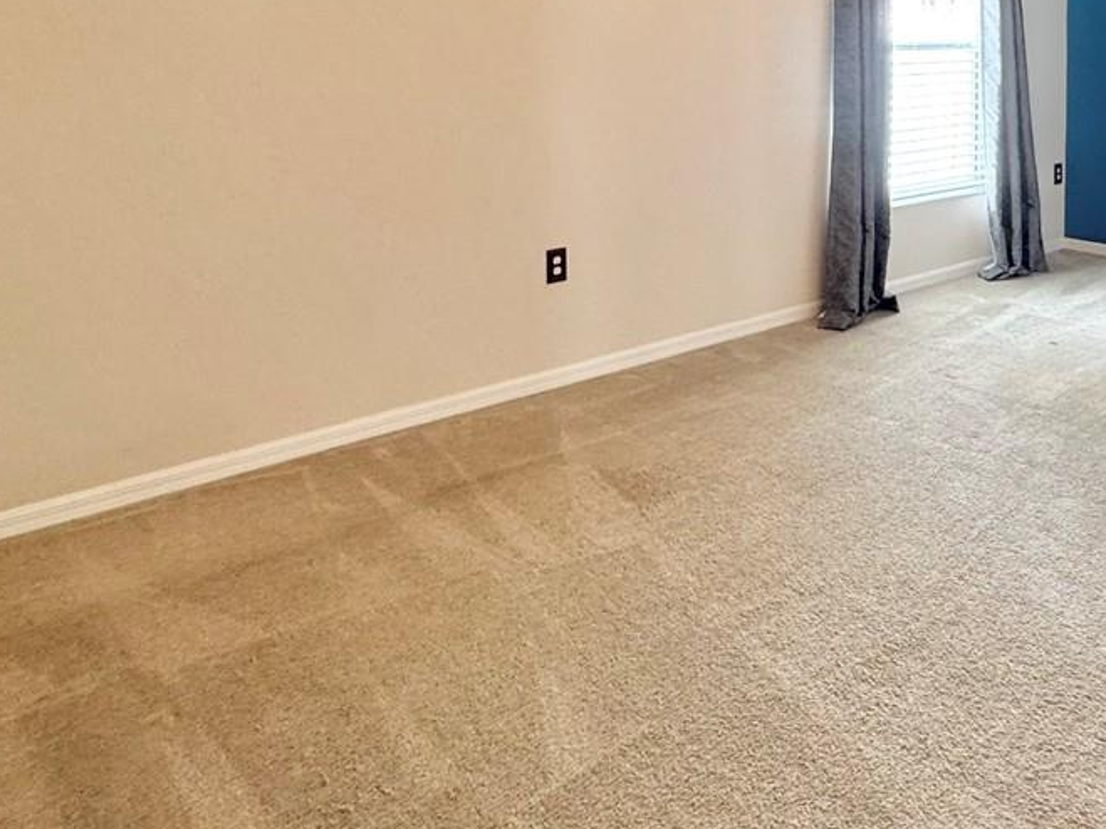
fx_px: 1086
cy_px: 76
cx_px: 866
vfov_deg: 38.7
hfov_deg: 51.0
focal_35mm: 34
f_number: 2.2
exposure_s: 1/60
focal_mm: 2.22
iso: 200
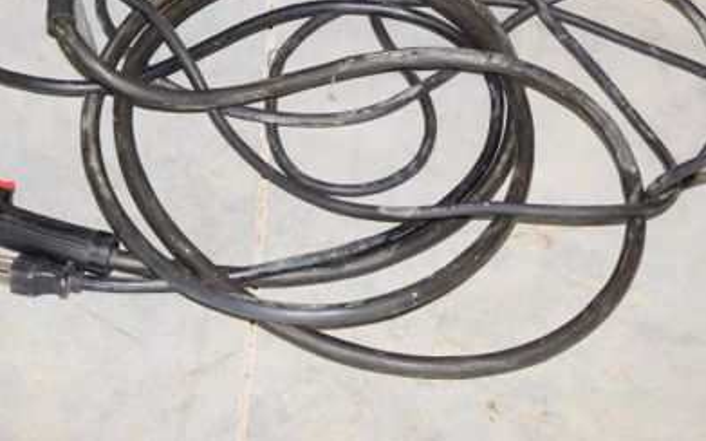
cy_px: 57
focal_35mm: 138
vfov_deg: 9.5
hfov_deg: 15.2
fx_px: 2651
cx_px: 258
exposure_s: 1/60
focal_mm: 55
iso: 800
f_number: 5.6
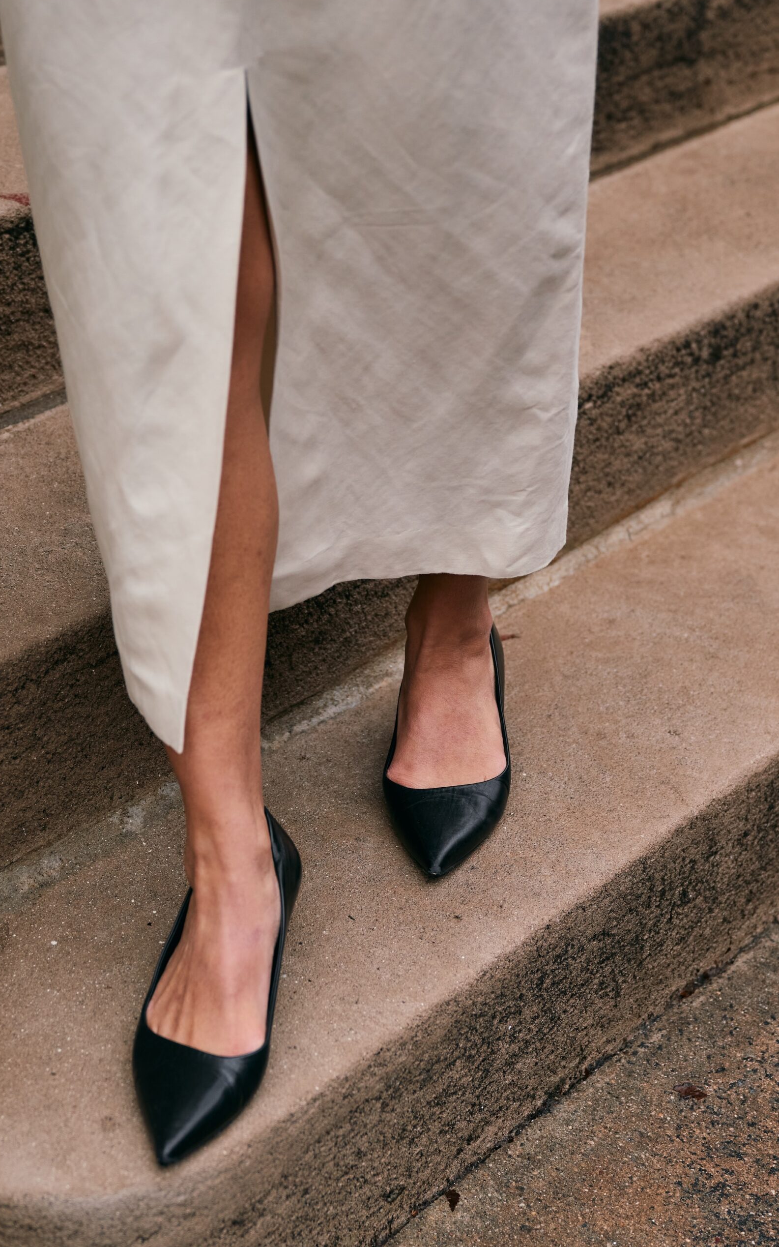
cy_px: 623
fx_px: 2412
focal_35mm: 71
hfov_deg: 18.3
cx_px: 376
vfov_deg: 29.0
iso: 400
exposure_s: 1/320
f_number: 2.8
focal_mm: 46
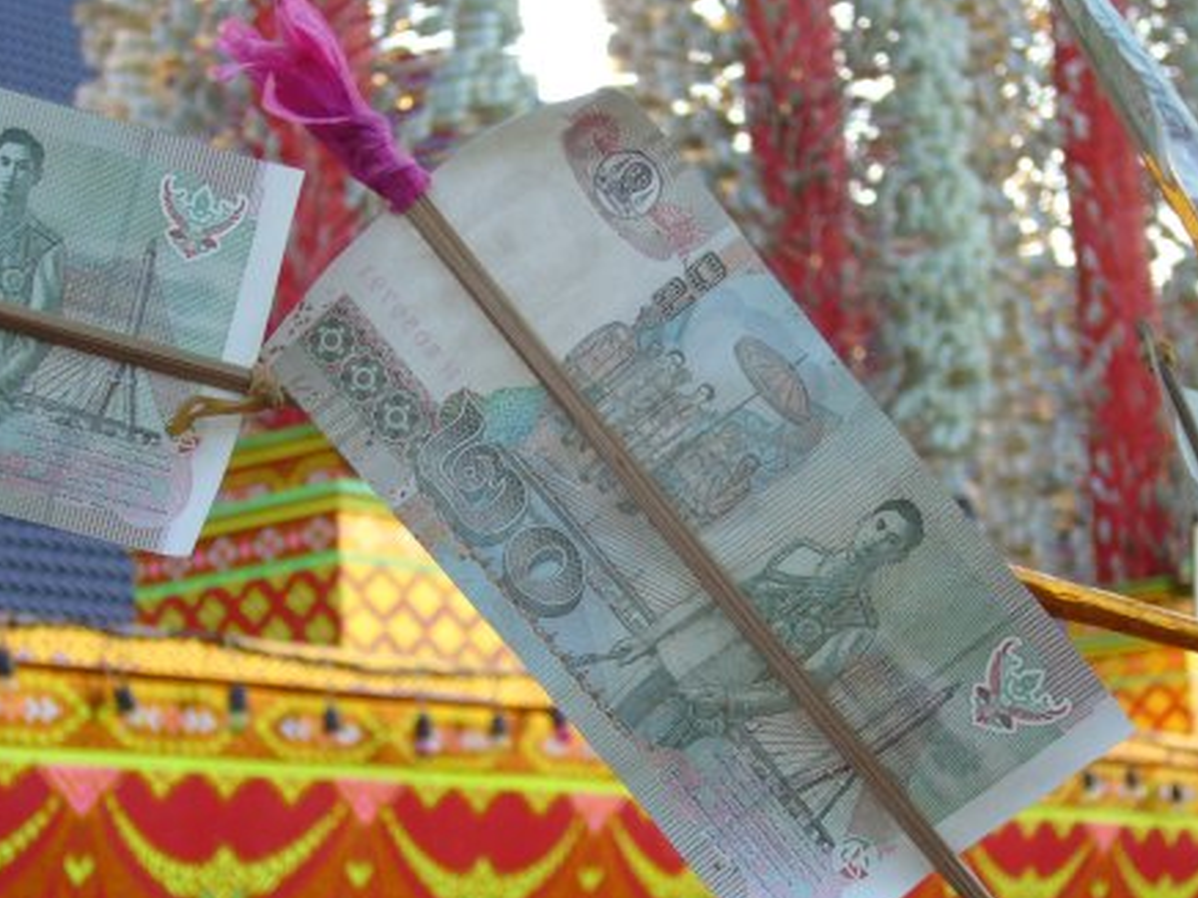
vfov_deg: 16.8
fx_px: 3046
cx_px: 635
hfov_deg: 22.3
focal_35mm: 88
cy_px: 522
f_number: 3.6
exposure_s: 1/60
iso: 100
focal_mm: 9.9
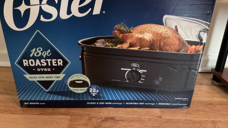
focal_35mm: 32
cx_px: 115
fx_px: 193
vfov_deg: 36.4
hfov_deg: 61.0
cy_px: 45
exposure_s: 1/24
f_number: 1.8
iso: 500
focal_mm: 3
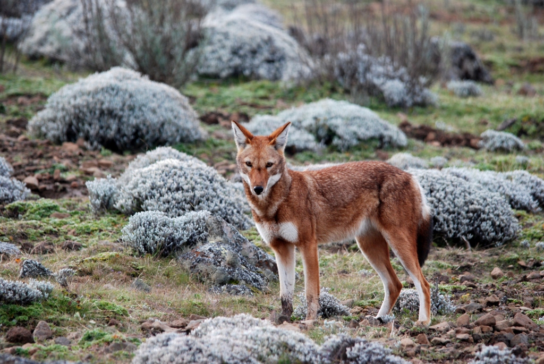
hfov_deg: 3.4
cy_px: 182
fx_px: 9076
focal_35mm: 600
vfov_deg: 2.3
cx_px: 272
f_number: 6.3
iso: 400
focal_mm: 400
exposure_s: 1/320
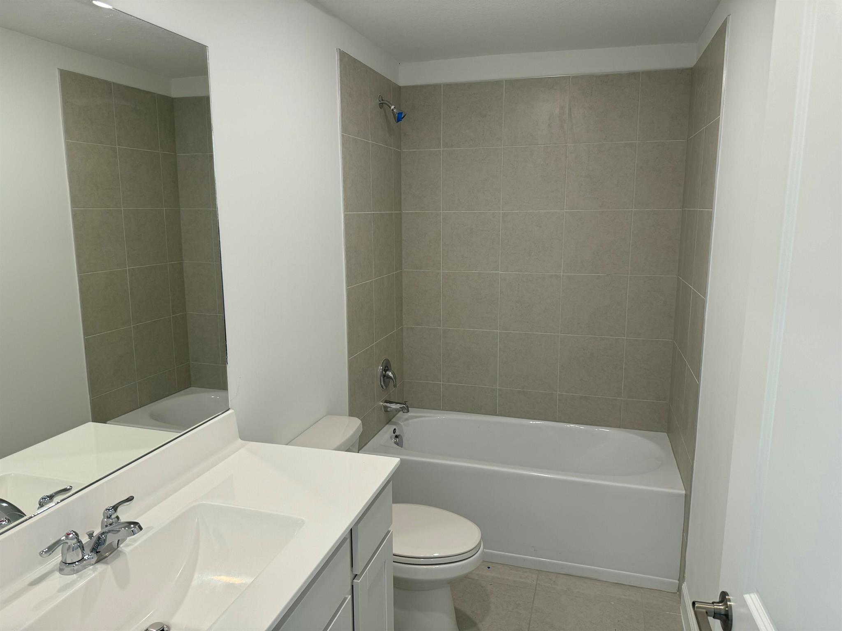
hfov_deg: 71.6
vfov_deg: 56.8
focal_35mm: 24
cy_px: 316
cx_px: 421
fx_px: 584
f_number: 1.78
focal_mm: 6.76
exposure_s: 1/120
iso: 100
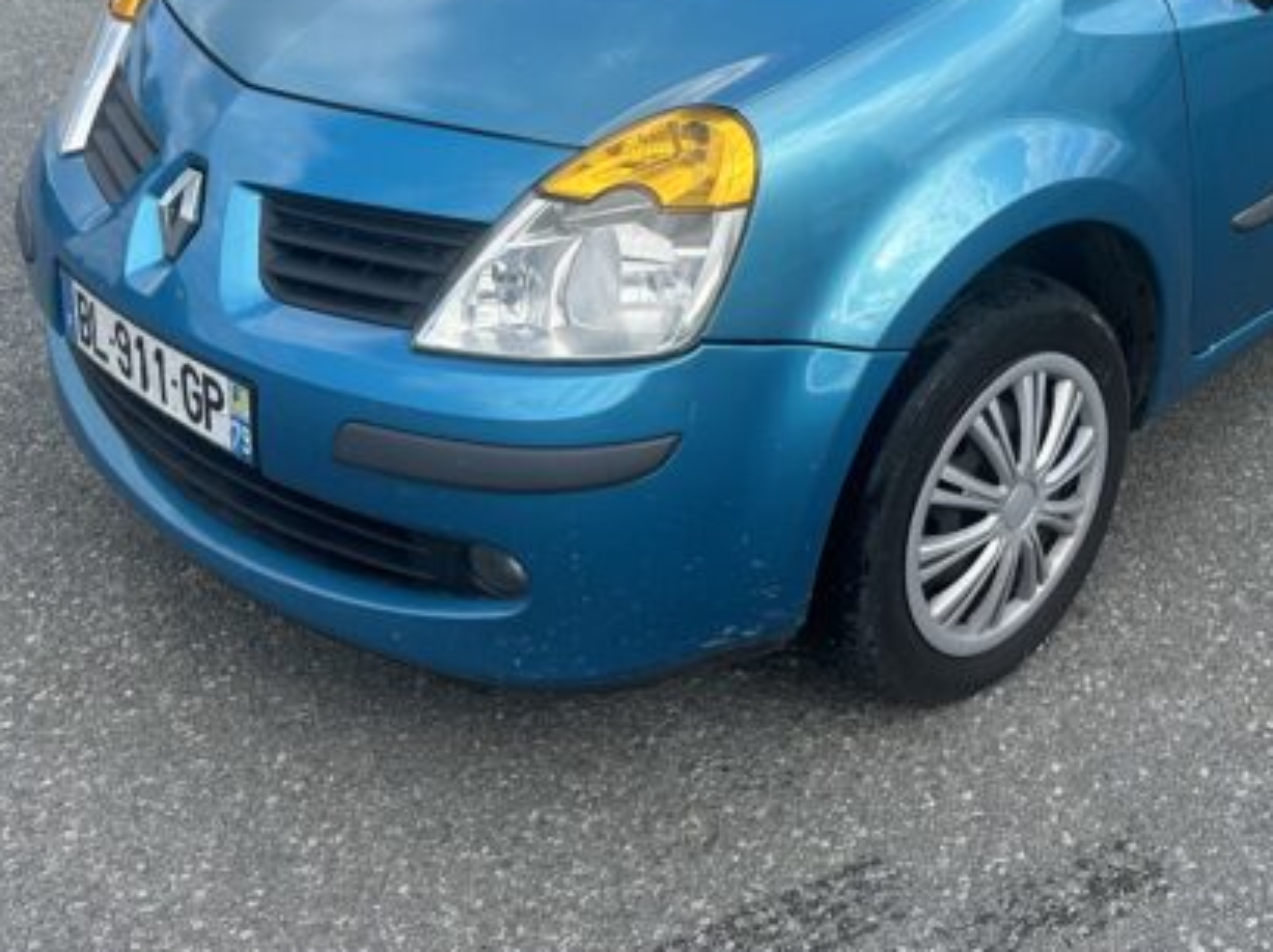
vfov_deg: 29.2
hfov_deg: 39.2
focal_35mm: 47
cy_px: 40
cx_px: 980
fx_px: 1727
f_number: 1.78
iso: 80
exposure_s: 1/2110
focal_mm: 6.86
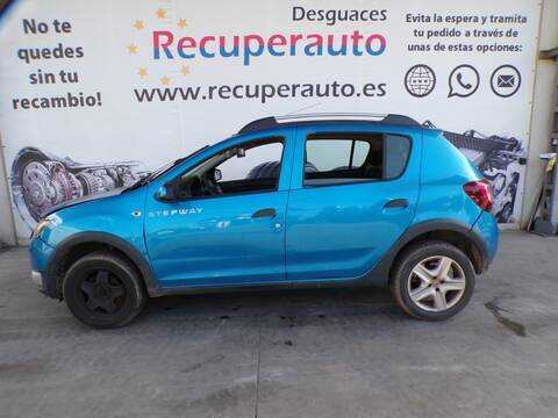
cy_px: 209
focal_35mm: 24
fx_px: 387
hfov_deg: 71.6
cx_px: 279
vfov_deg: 56.8
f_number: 5.8
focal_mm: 4.3
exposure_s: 1/80
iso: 100
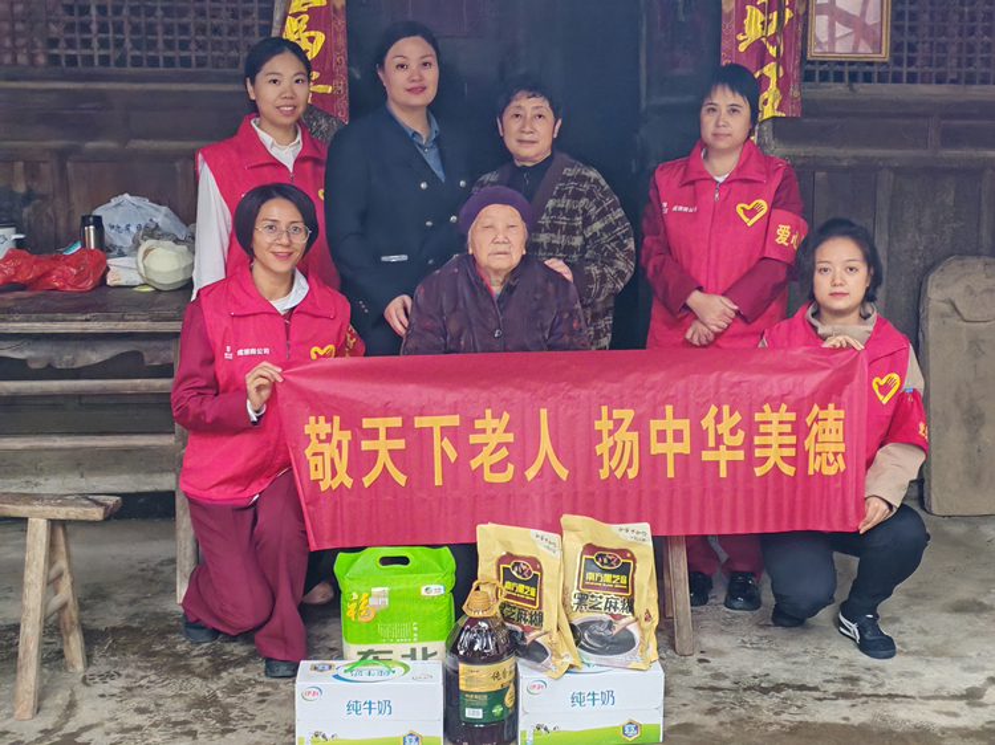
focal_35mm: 54
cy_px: 372
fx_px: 1552
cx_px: 498
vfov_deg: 27.0
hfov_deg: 35.6
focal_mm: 5.52
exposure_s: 1/50
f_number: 1.95
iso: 500
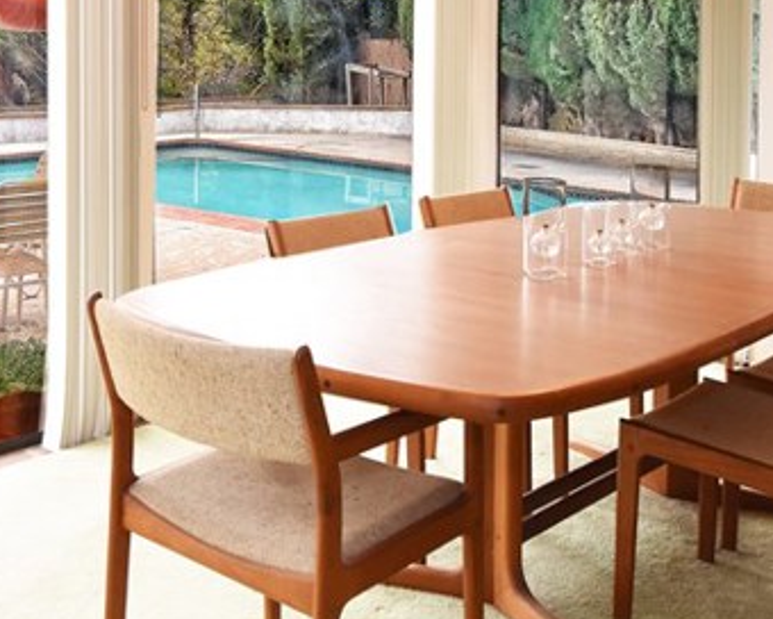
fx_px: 1114
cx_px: 239
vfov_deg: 30.0
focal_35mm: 49
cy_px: 96
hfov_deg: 37.7
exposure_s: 1/60
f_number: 8
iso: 800
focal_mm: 11.5
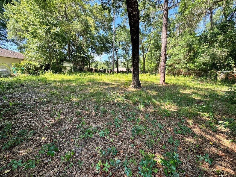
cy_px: 88
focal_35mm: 14
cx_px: 118
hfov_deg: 102.1
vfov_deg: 85.7
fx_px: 95
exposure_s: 1/222
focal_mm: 2.22
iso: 40
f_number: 2.2
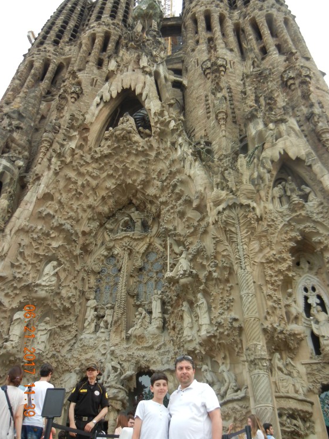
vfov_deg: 58.4
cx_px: 164
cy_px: 217
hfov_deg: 45.4
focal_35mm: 31
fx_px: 393
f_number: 3.5
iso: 160
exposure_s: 1/212
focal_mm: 5.4
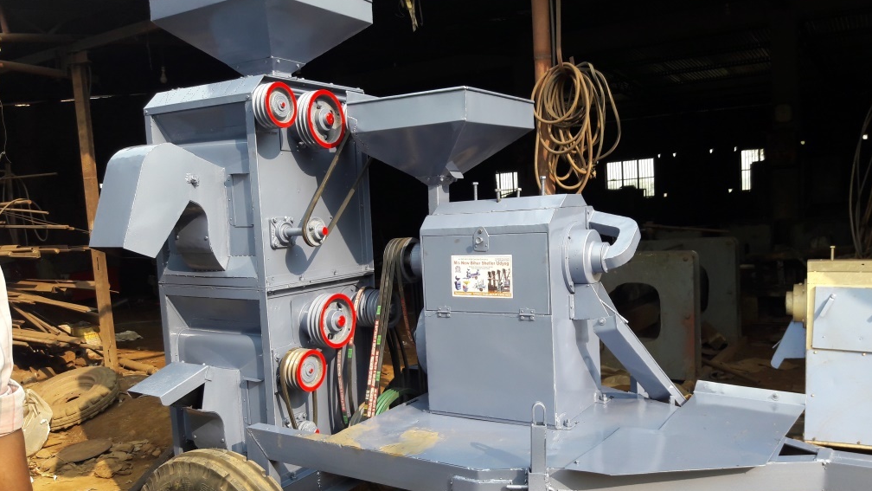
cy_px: 292
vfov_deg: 37.6
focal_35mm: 31
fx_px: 717
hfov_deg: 62.6
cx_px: 440
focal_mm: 3.7
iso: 40
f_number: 1.9
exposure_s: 1/362
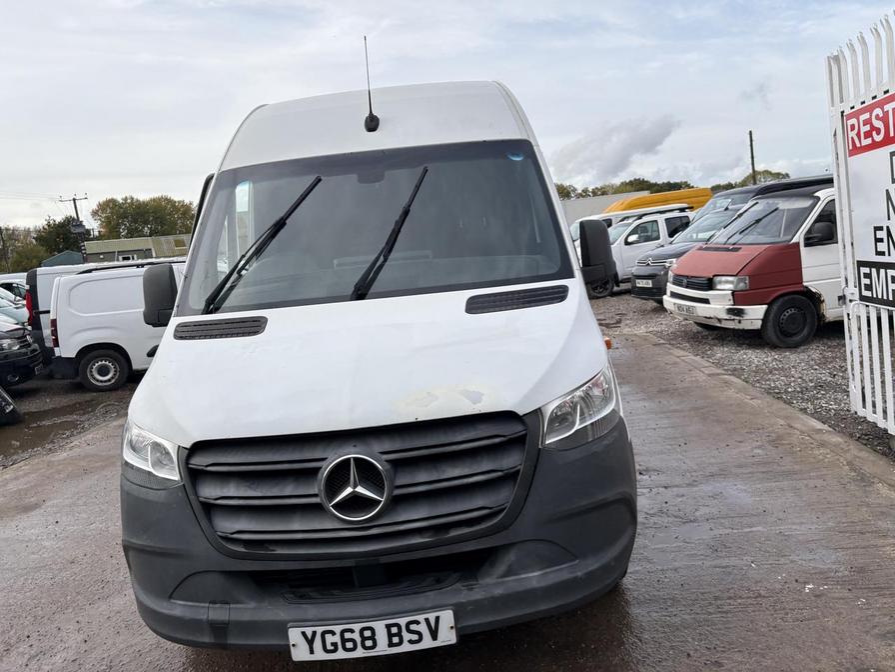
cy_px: 336
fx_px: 672
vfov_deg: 53.1
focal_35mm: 26
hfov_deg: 67.3
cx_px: 448
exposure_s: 1/1155
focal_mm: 5.96
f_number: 1.6
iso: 50
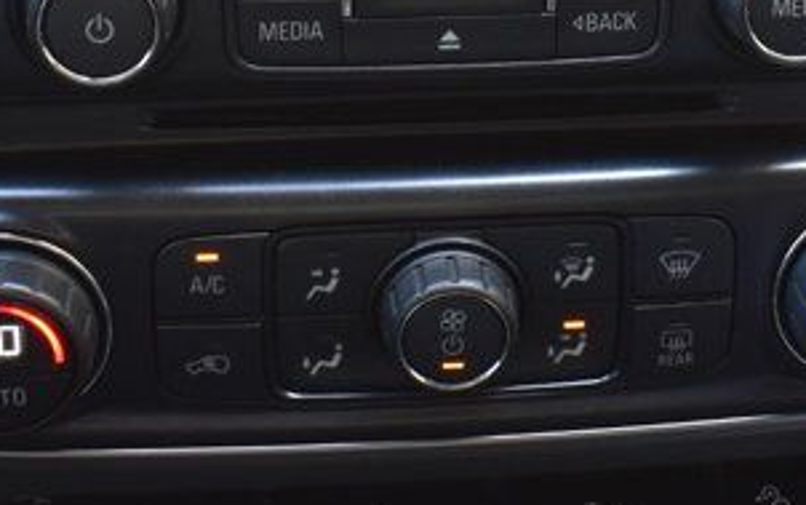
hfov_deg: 19.0
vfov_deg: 11.9
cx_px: 627
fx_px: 2389
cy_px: -61
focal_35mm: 109
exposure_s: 1/15
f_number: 6.3
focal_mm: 21
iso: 900
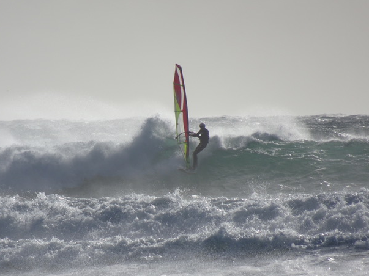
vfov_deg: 2.0
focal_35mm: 762
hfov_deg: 2.6
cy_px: 145
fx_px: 8121
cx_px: 177
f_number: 6.3
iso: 80
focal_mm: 122.7
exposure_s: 1/1250
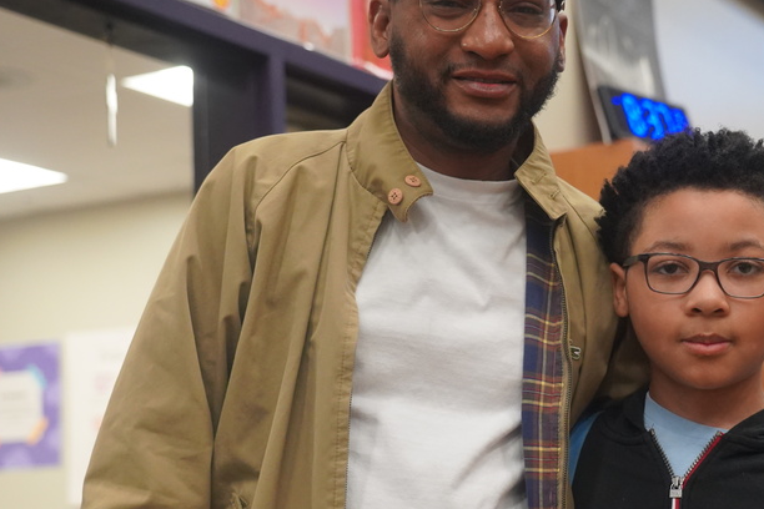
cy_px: 279
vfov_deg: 17.7
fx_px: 1634
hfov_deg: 26.3
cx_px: 462
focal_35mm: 77
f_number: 4
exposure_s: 1/160
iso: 5000
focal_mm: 46
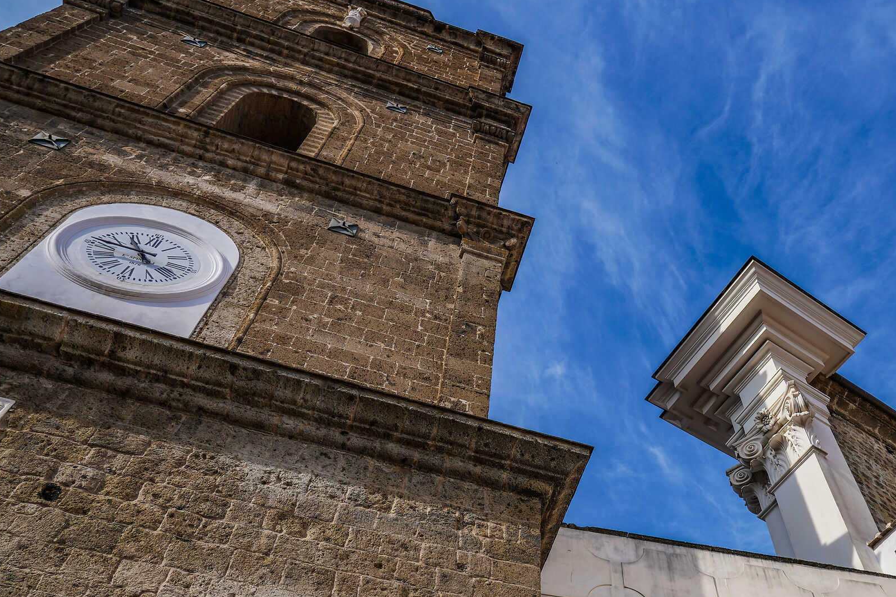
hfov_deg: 52.1
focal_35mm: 36
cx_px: 601
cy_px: 379
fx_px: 896
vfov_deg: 36.6
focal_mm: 24
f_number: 4
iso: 100
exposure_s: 1/1000
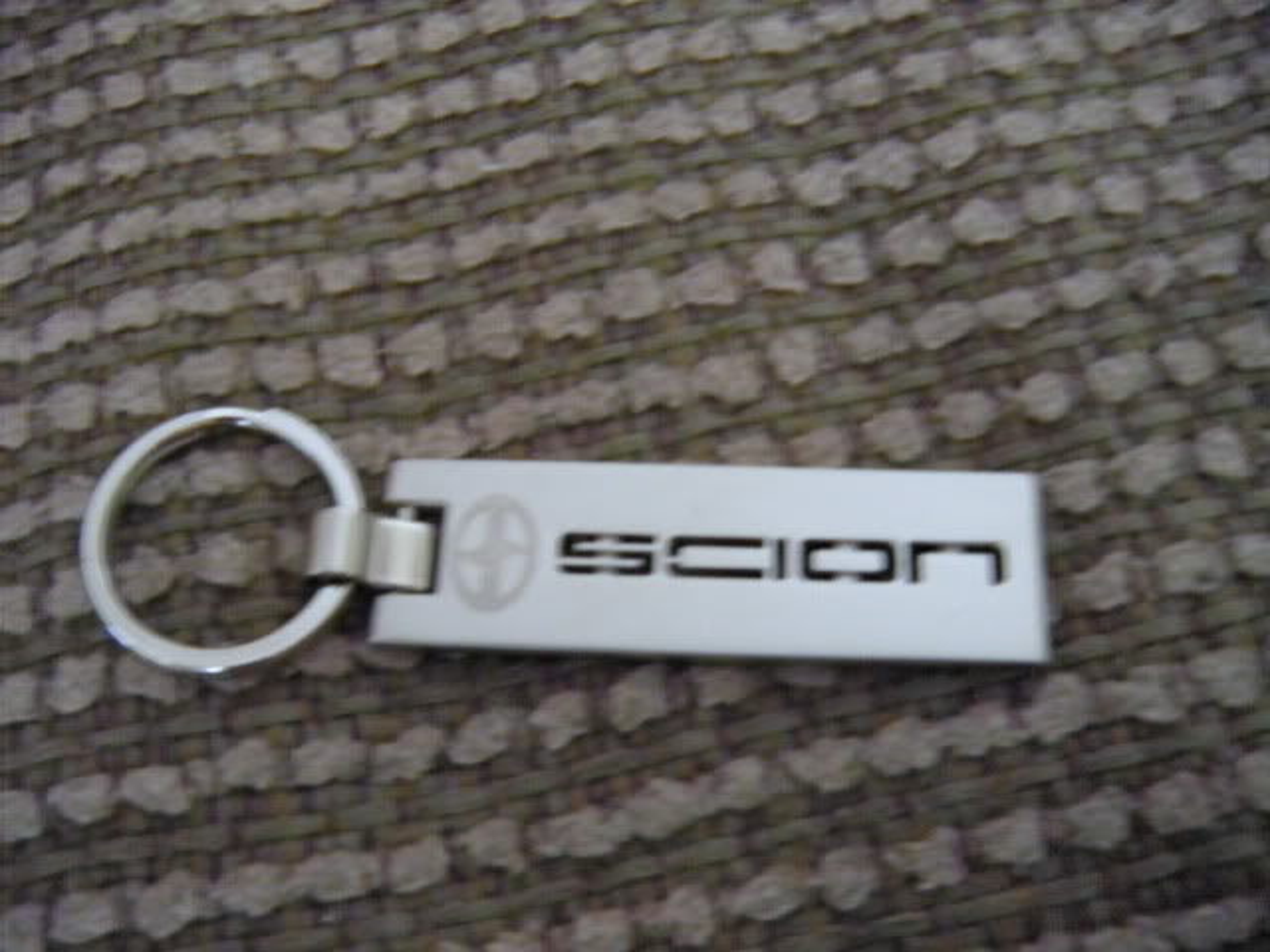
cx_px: 635
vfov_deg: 40.7
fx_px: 1284
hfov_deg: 52.6
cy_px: 476
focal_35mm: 35
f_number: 3.8
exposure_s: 1/6.3
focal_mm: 5.9
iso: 800
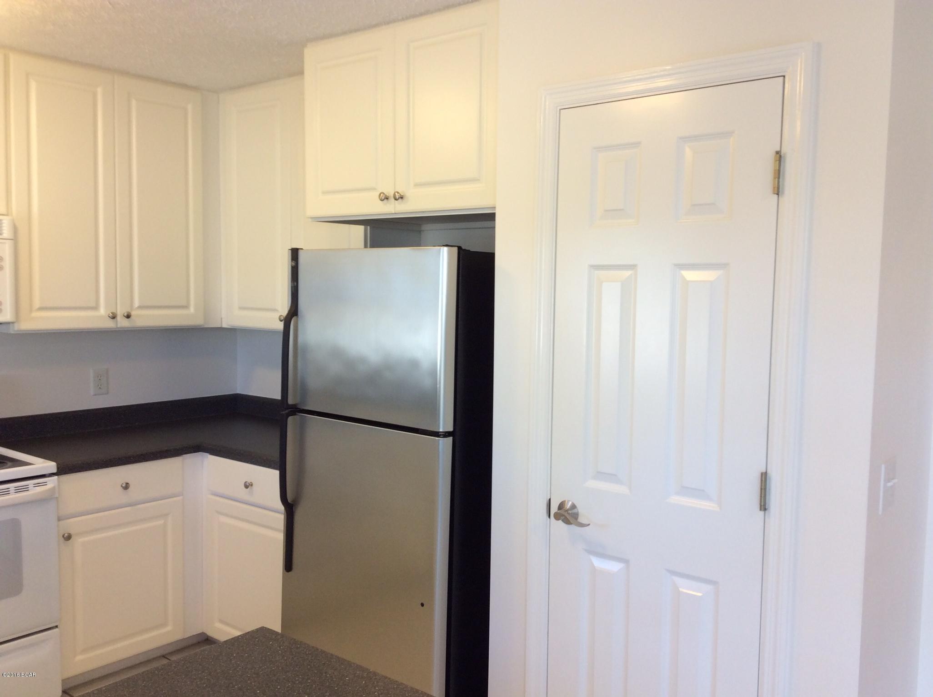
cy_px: 348
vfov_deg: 44.0
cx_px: 466
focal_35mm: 32
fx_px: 861
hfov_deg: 56.9
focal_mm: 3.3
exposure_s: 1/24
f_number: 2.4
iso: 40
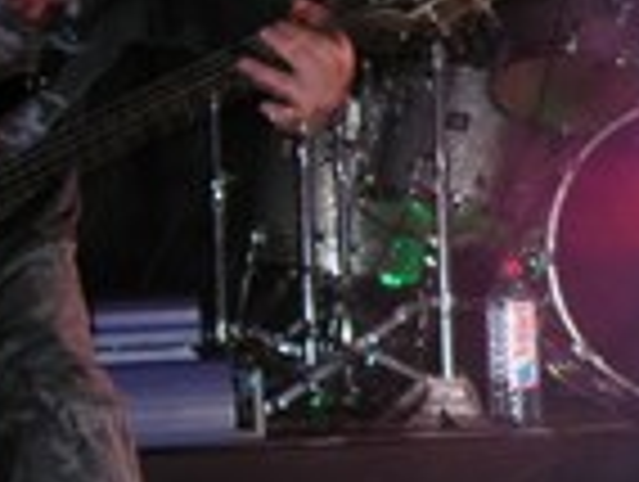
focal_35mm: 171
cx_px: 1084
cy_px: 176
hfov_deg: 10.9
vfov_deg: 8.7
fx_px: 3162
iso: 65
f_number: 2.8
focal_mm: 7.8
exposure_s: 1/30
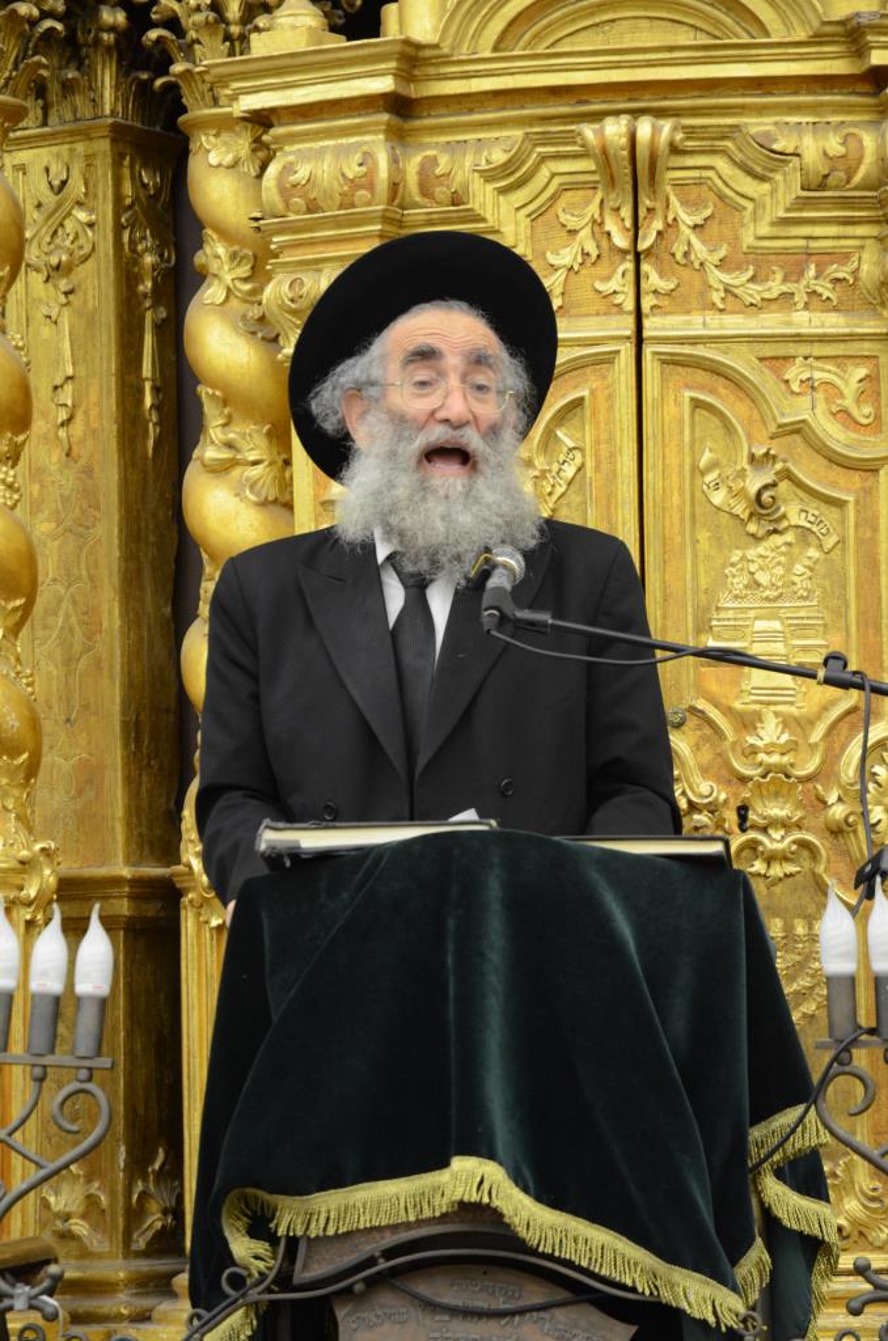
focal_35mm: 128
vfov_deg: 16.1
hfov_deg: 10.7
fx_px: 4740
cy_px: 670
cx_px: 444
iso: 1250
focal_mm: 85
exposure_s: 1/100
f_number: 5.6
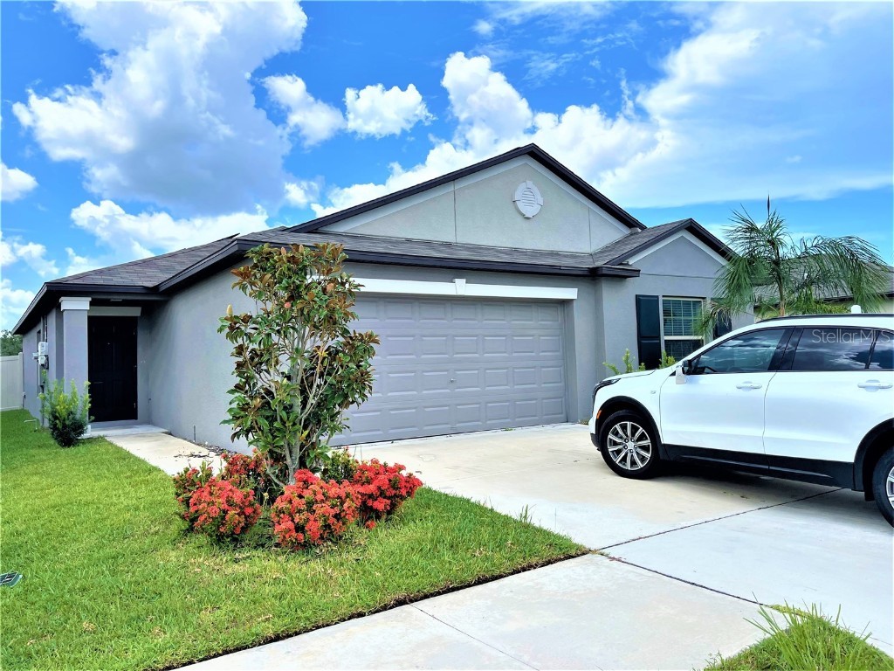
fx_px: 671
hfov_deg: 67.3
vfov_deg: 53.1
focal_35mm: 26
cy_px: 336
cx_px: 447
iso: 32
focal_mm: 5.1
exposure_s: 1/3788
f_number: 1.6
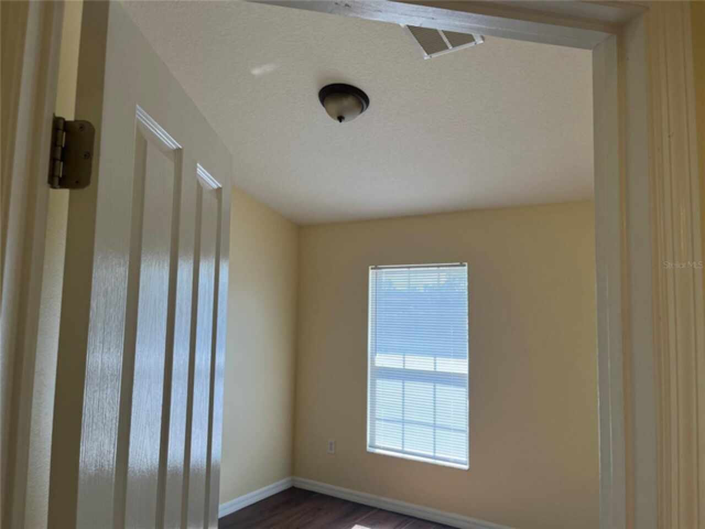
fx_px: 530
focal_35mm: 26
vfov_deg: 53.1
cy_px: 264
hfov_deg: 67.3
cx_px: 352
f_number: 1.6
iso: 64
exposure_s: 1/163
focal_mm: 5.1
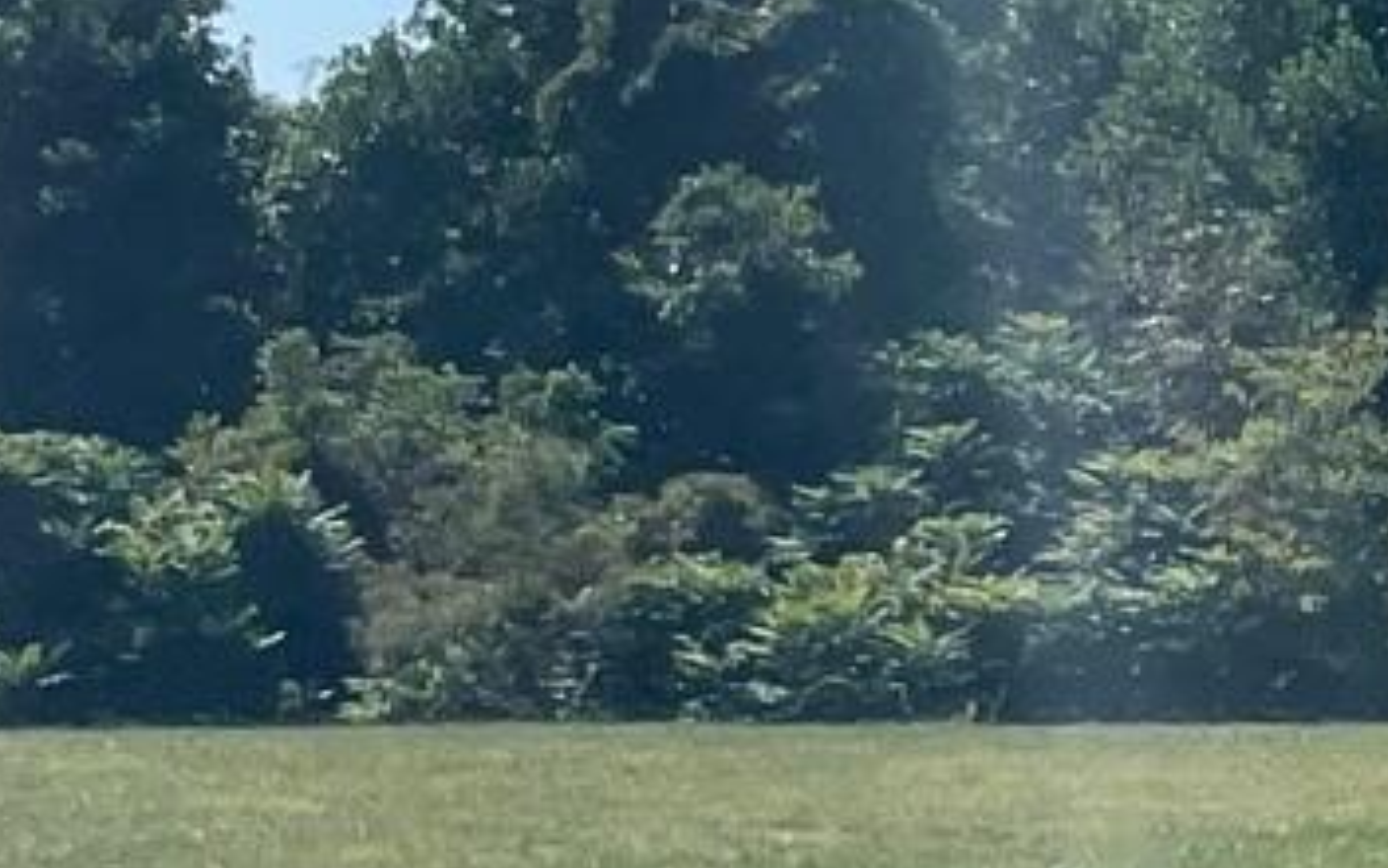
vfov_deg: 8.3
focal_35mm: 158
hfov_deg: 10.3
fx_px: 5977
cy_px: 643
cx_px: 3947
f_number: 1.6
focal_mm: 4.2
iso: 32
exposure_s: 1/4464
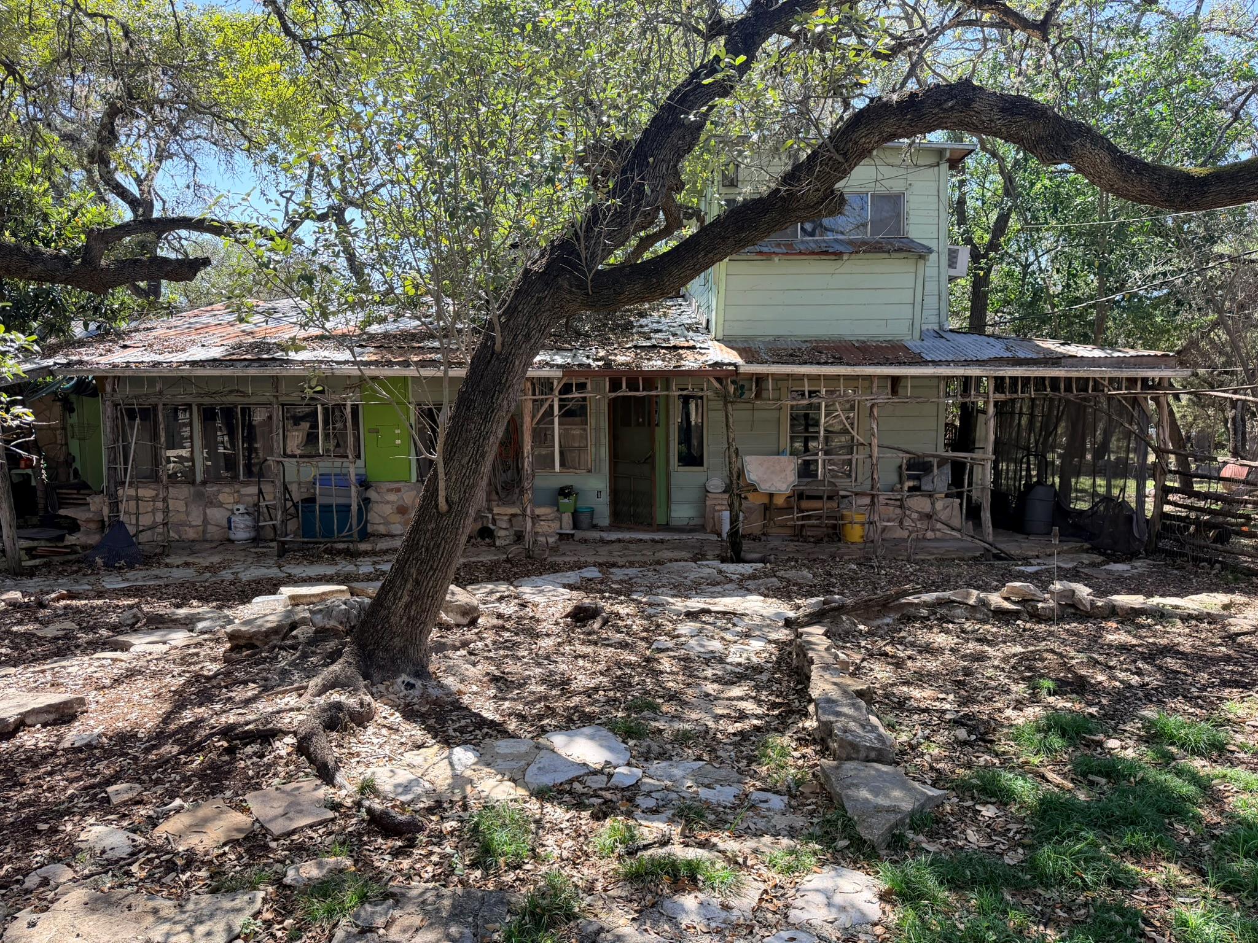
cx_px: 629
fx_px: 872
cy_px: 472
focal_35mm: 24
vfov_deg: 56.8
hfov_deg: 71.6
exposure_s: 1/931
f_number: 1.78
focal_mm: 6.76
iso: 100
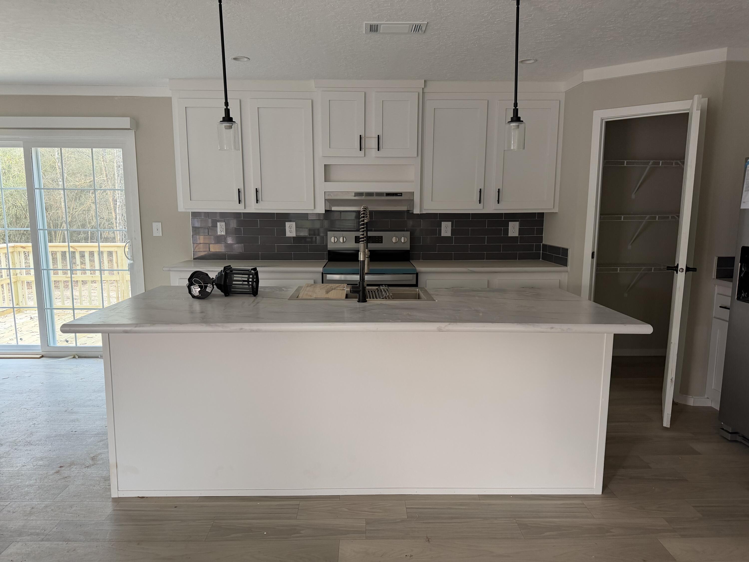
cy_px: 281
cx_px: 374
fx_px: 519
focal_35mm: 24
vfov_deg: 56.8
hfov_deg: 71.6
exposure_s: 1/60
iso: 200
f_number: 1.78
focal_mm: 6.76
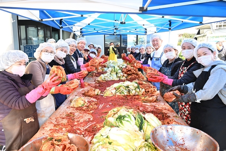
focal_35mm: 24
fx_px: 151
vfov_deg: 53.1
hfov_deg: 73.7
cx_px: 113
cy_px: 76
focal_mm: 24
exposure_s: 1/250
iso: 1600
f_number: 5.6
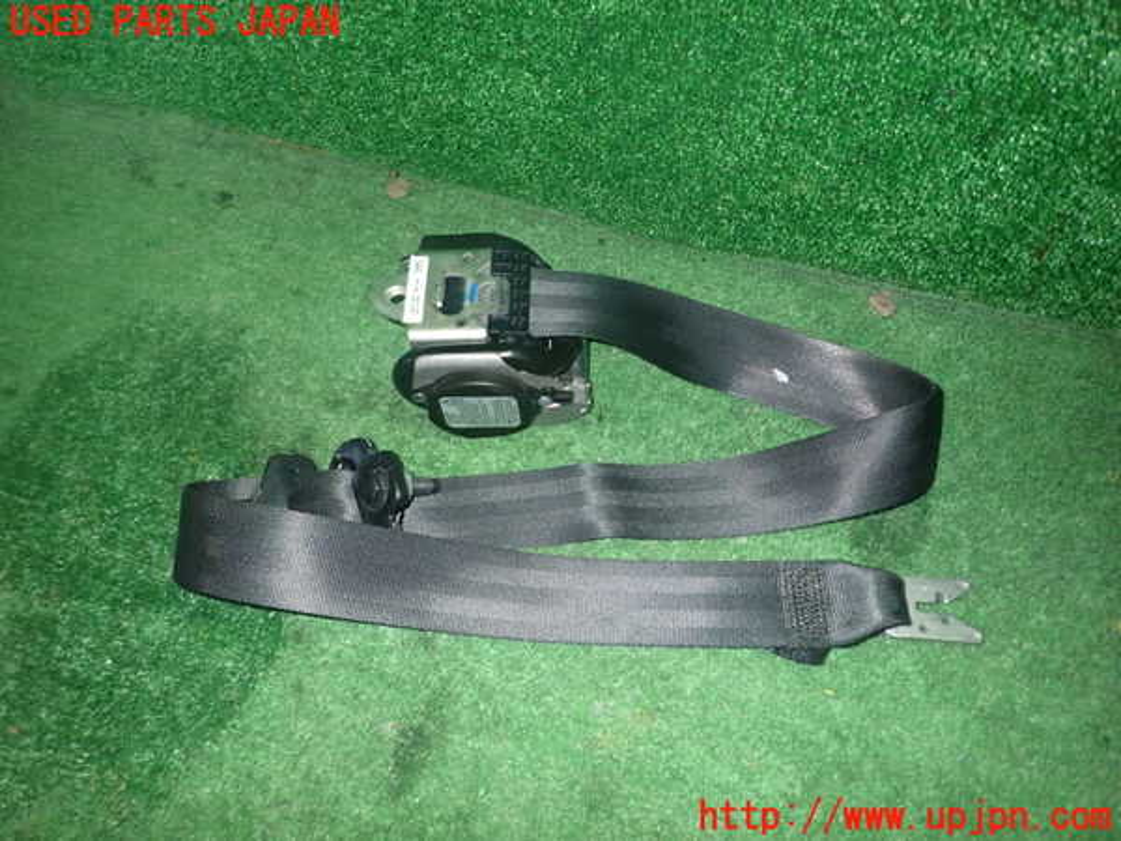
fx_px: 810
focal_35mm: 25
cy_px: 420
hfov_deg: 69.4
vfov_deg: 54.9
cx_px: 560
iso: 800
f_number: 5.6
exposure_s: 1/30
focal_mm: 4.5
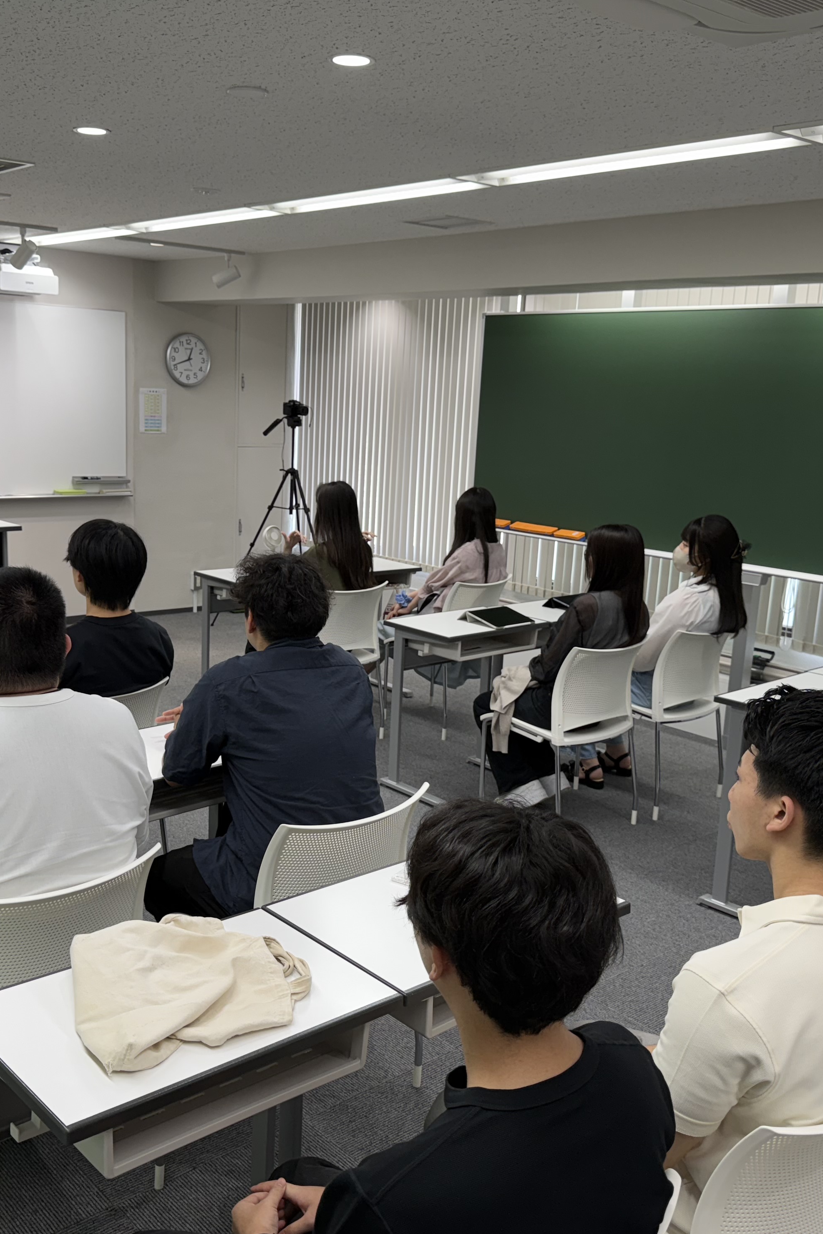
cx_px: 345
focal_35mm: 34
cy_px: 627
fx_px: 1166
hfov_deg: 38.8
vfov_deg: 55.8
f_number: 1.78
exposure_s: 1/100
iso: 50
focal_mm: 6.76
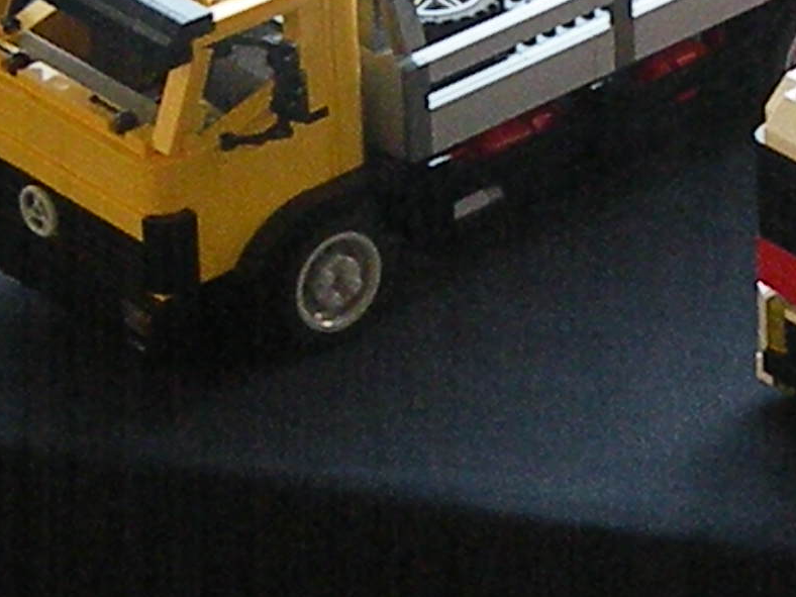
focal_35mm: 195
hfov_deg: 10.0
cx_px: 943
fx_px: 4484
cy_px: 52
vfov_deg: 7.6
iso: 1600
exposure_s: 1/320
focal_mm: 13.4
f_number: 4
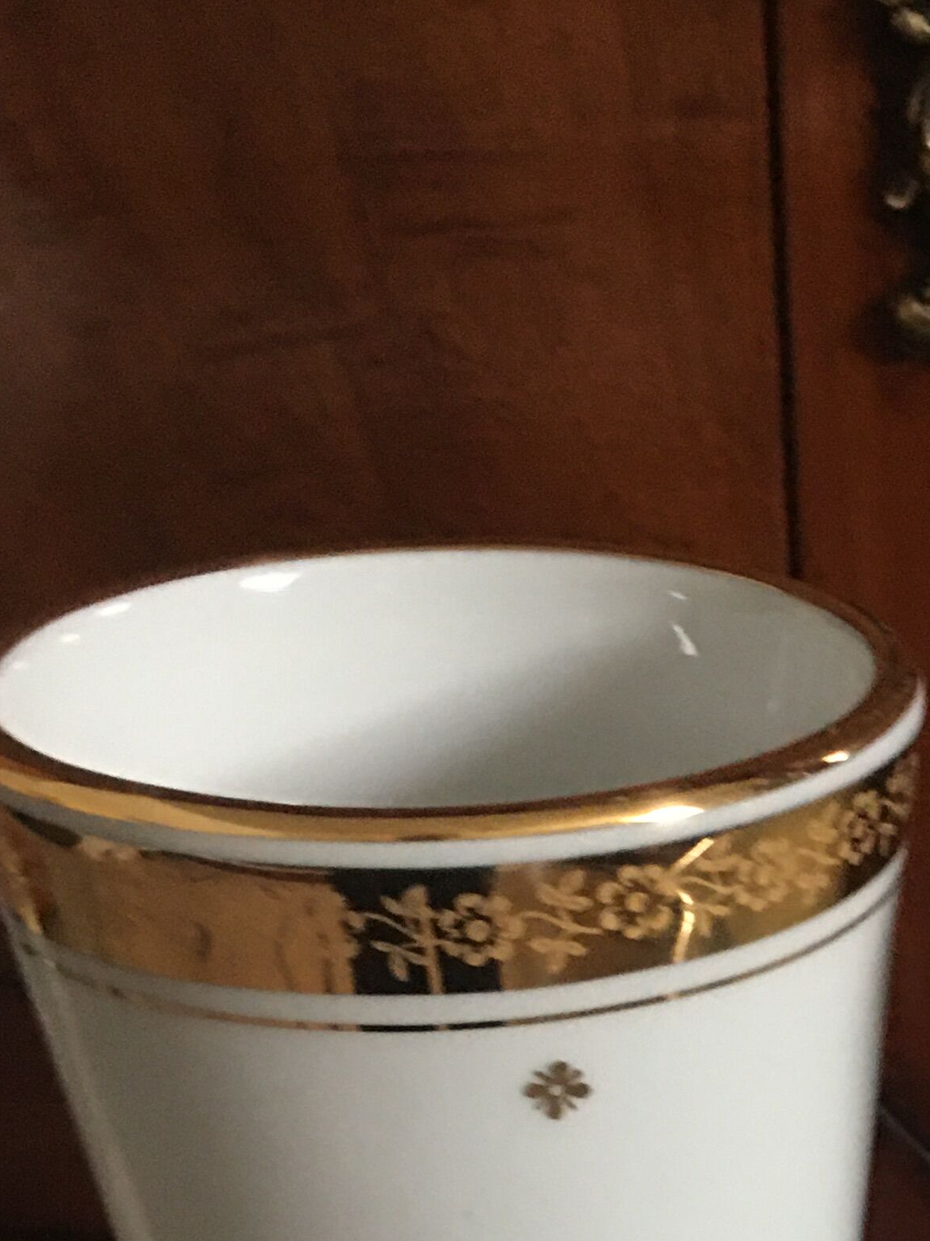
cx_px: 1131
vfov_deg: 23.8
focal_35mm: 75
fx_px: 2687
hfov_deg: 18.5
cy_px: 1462
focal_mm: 4.15
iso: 100
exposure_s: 1/10
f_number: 2.2
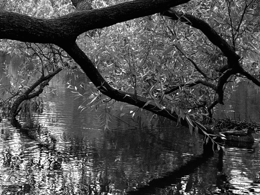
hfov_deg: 21.4
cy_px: 11
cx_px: 73
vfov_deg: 16.0
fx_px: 684
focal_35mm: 91
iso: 320
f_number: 1.78
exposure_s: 1/40
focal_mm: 6.76
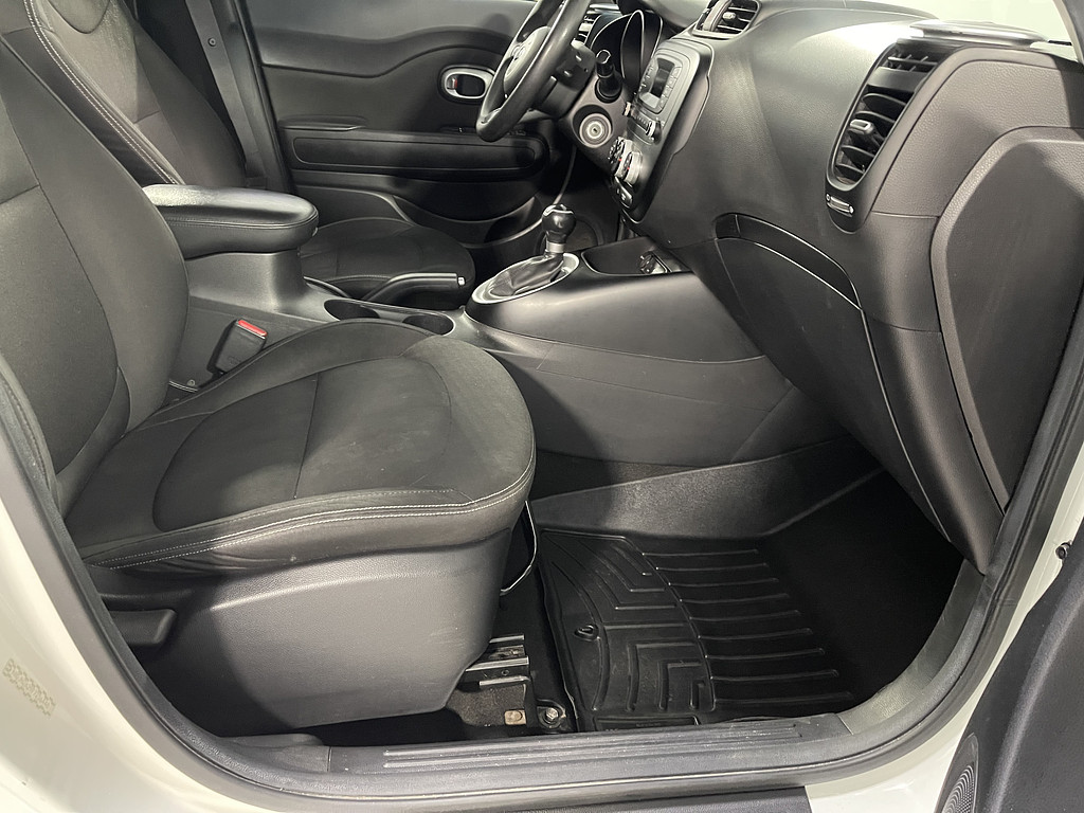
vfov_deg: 54.9
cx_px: 542
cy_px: 406
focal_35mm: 25
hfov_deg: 69.4
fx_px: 783
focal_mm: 5.1
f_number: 1.6
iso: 640
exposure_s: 1/30
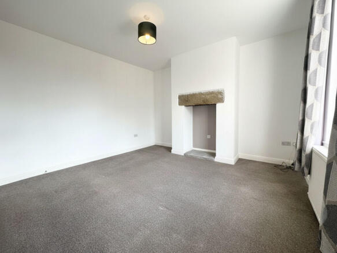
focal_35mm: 14
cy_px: 126
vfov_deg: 85.7
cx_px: 168
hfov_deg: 102.1
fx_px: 136
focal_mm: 2.22
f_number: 2.2
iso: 50
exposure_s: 1/100
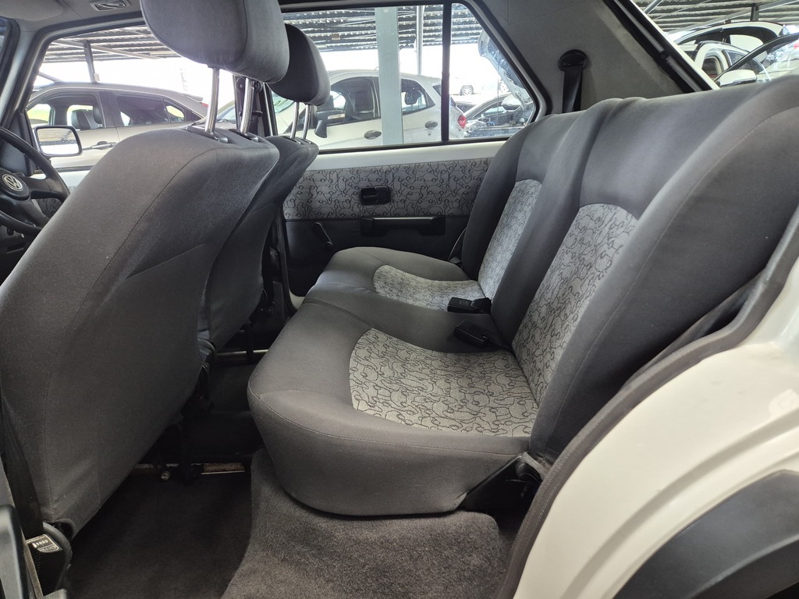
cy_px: 300
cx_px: 400
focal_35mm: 23
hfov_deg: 73.9
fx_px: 531
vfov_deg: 58.9
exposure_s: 1/100
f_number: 1.8
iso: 500
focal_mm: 5.4
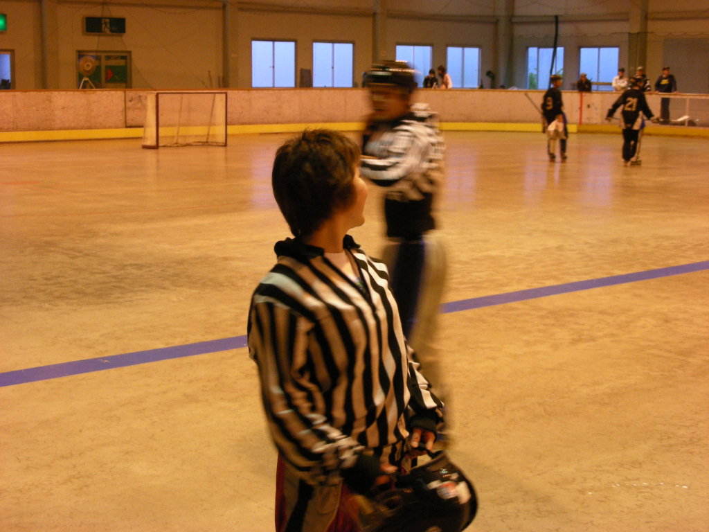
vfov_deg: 25.2
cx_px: 354
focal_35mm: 58
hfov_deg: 33.2
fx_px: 1188
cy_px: 266
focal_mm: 9.7
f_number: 3.5
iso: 200
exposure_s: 1/27.8
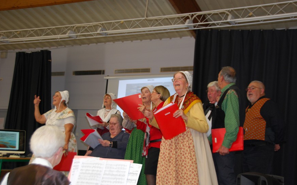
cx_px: 147
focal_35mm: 50
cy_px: 91
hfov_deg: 40.3
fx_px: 405
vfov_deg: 25.8
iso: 400
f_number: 4.2
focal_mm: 32
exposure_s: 1/60
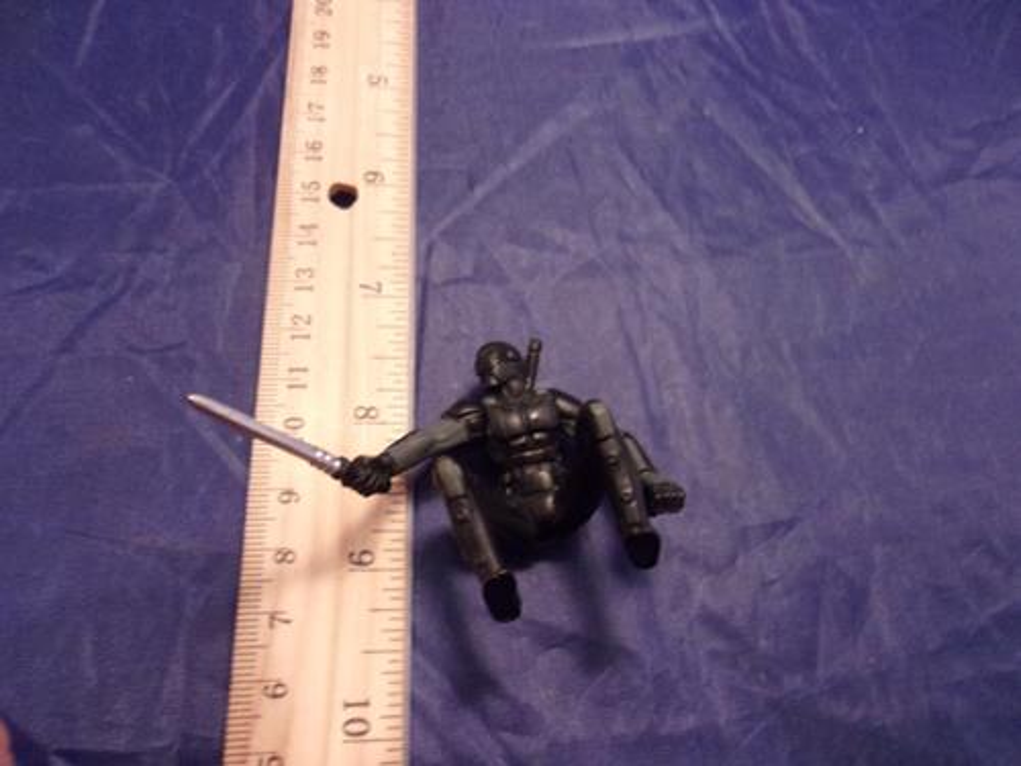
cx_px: 510
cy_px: 383
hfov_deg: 65.3
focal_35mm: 27
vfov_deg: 51.4
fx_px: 796
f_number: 3
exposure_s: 1/22
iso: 400
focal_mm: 4.9
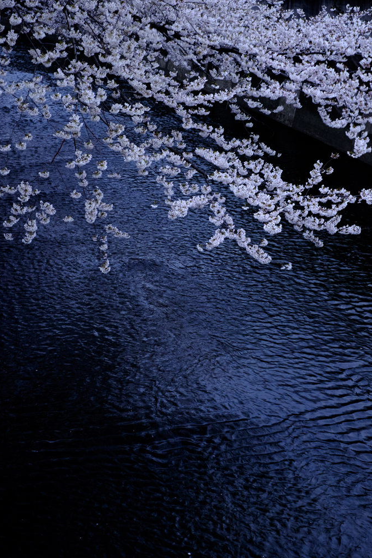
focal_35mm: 54
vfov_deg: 36.9
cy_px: 283
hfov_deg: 25.1
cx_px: 184
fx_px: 837
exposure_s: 1/17
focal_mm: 35
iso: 1600
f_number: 4.5
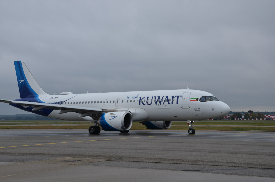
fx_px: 434
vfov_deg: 23.7
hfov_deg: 35.1
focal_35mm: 57
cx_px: 138
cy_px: 91
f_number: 8
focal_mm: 38
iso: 250
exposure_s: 1/250
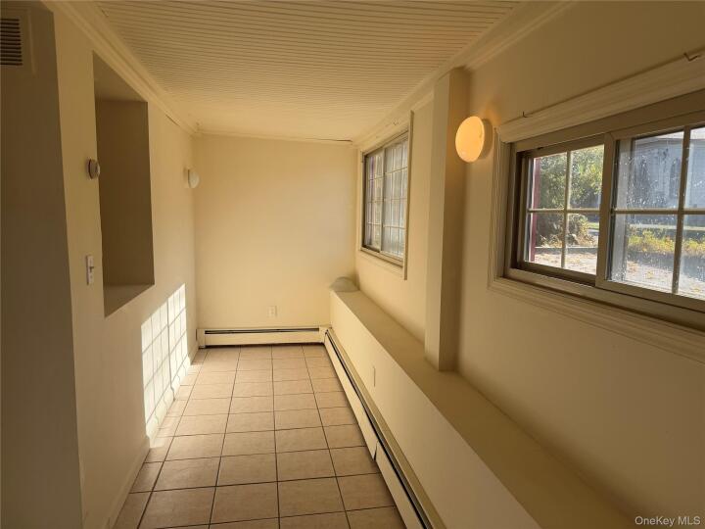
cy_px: 264
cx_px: 352
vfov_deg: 56.8
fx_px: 489
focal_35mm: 24
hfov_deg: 71.6
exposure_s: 1/1949
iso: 100
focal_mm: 6.76
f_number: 1.78
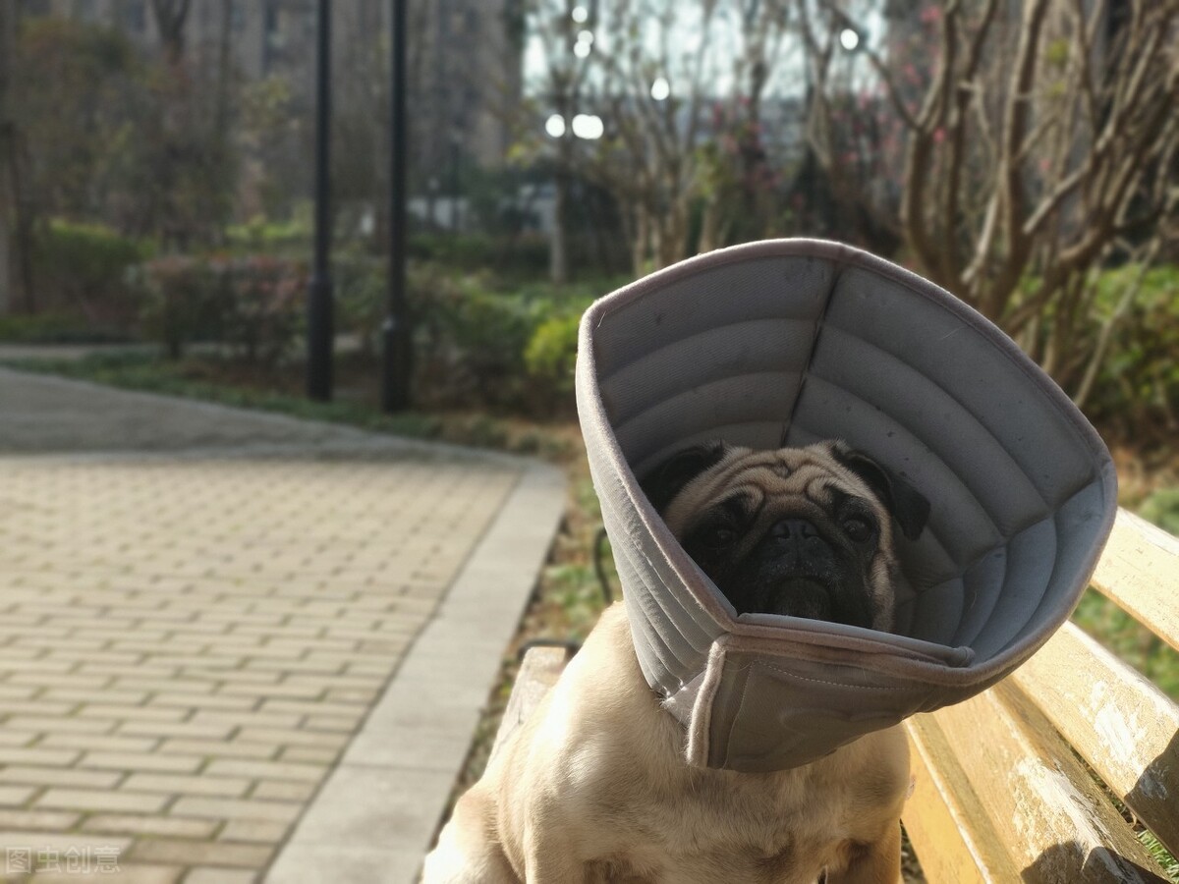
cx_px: 590
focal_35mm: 54
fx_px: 1839
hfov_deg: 35.5
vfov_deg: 27.0
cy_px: 442
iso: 100
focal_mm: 6.22
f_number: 2.2
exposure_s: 1/509
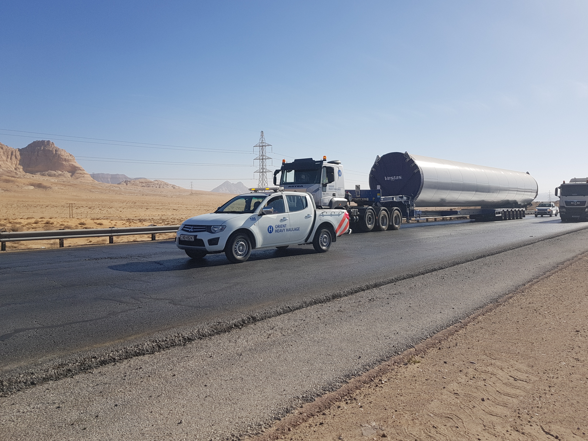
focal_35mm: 27
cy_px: 216
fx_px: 459
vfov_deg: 51.3
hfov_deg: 65.3
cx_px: 299
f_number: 1.7
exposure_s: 1/3232
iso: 40
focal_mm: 4.2
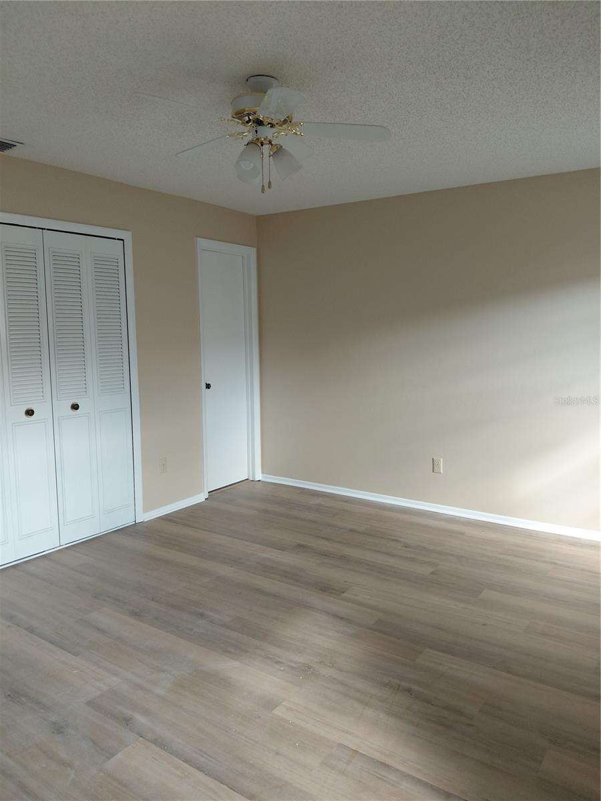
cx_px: 300
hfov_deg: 54.9
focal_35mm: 25
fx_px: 579
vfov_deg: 69.4
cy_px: 400
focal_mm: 4.69
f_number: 1.8
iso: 64
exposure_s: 1/120
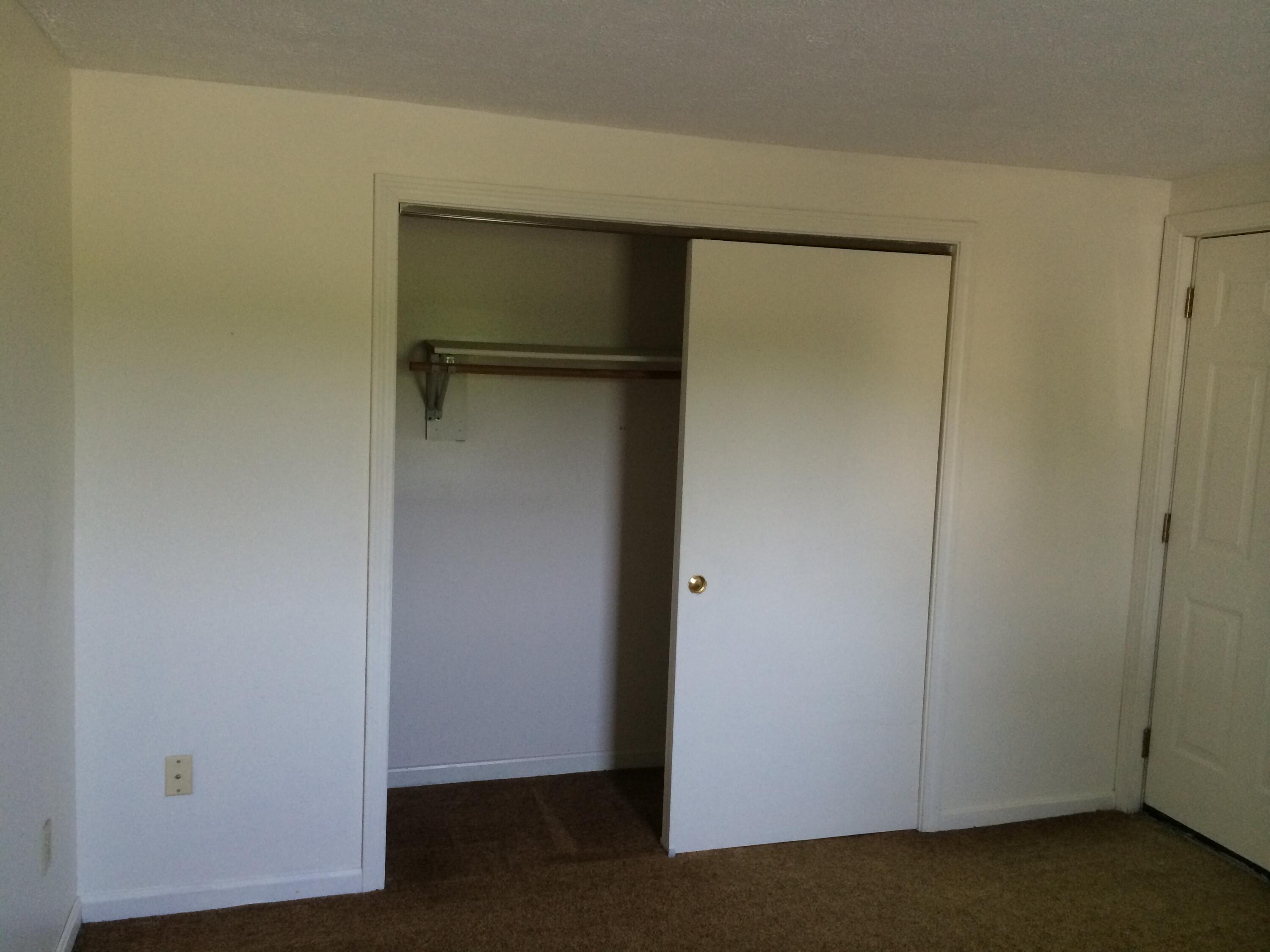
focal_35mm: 30
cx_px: 635
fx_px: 1101
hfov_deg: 60.0
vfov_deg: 46.8
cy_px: 476
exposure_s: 1/33
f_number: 2.2
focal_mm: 4.12
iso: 250
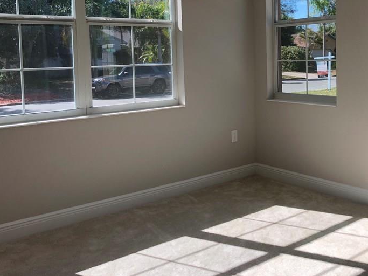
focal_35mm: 42
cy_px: 84
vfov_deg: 33.9
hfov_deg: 44.3
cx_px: 240
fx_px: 446
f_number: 1.8
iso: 20
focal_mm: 3.99
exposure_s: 1/437
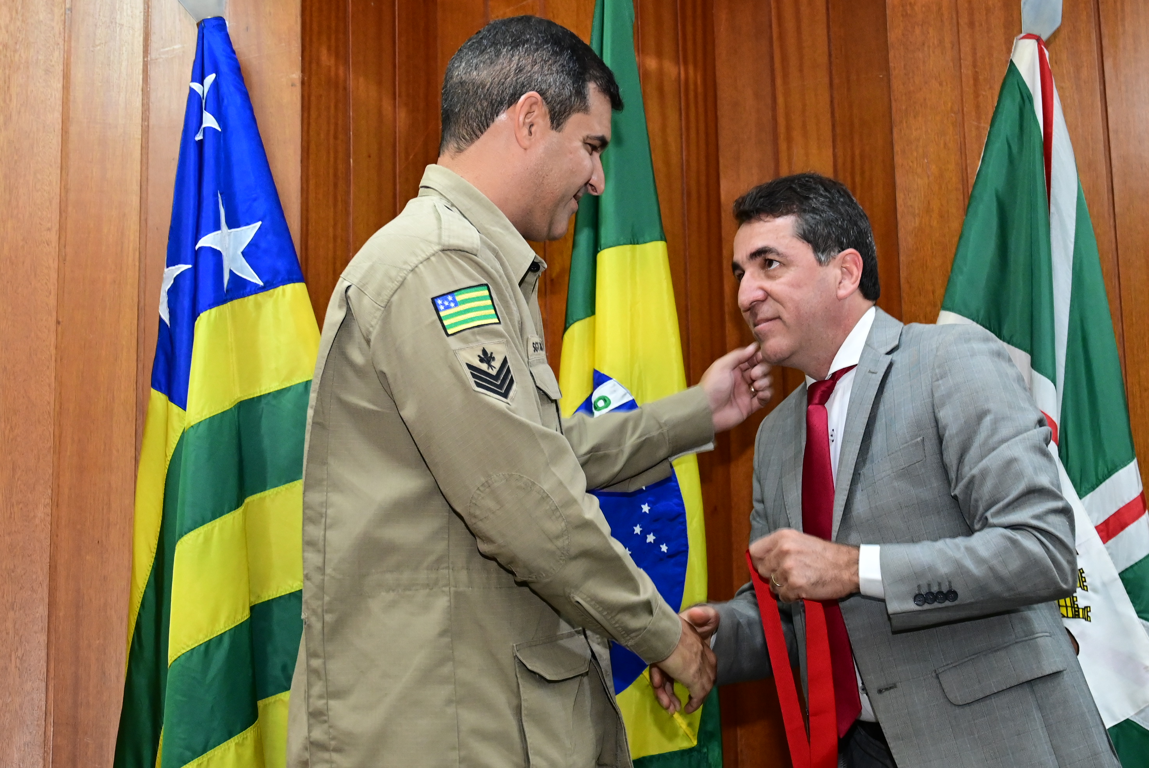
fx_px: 2012
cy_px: 384
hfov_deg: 31.9
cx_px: 574
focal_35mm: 63
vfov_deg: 21.6
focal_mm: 42
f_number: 4.5
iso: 4000
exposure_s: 1/125
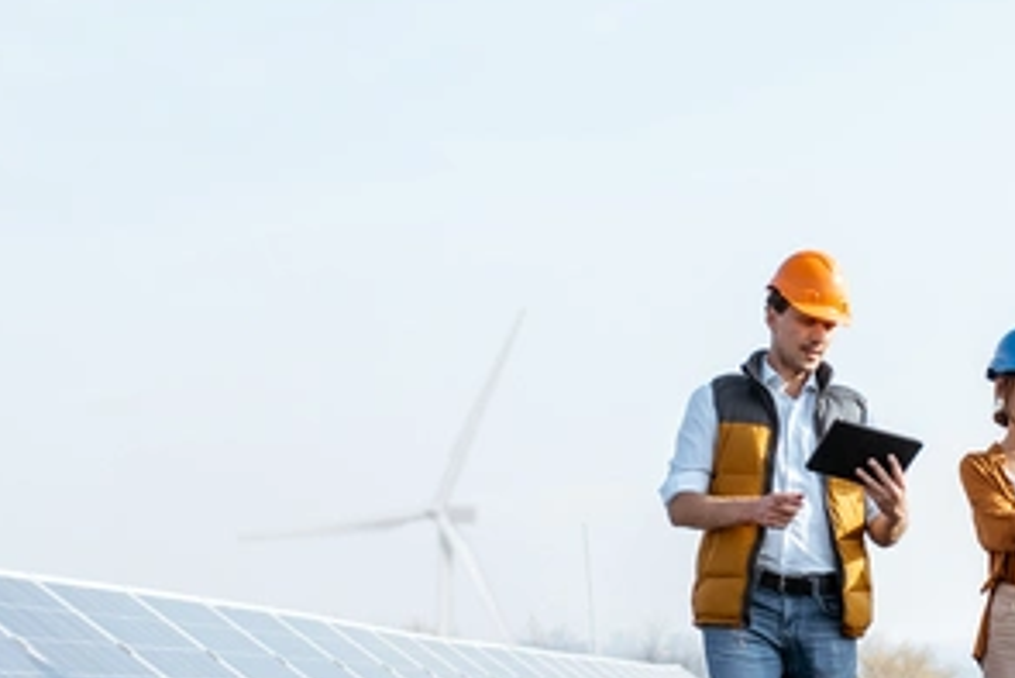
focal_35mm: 111
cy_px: 391
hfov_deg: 18.2
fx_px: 3131
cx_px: 829
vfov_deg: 12.4
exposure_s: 1/3200
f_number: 2.2
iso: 200
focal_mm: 35
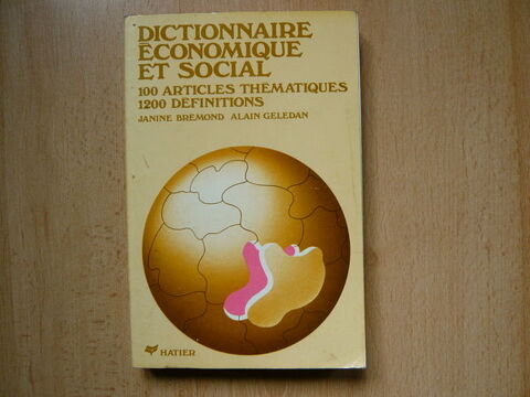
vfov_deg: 49.7
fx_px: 429
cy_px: 198
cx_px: 265
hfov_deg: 63.4
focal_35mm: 28
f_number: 2.8
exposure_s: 1/30
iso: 100
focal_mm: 4.6
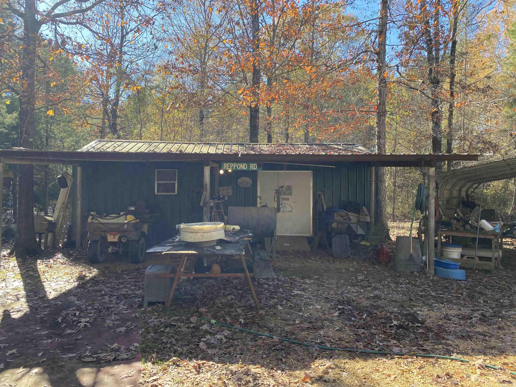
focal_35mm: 26
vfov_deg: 53.1
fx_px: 388
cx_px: 258
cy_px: 194
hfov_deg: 67.3
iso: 32
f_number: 1.8
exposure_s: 1/369
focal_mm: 4.25
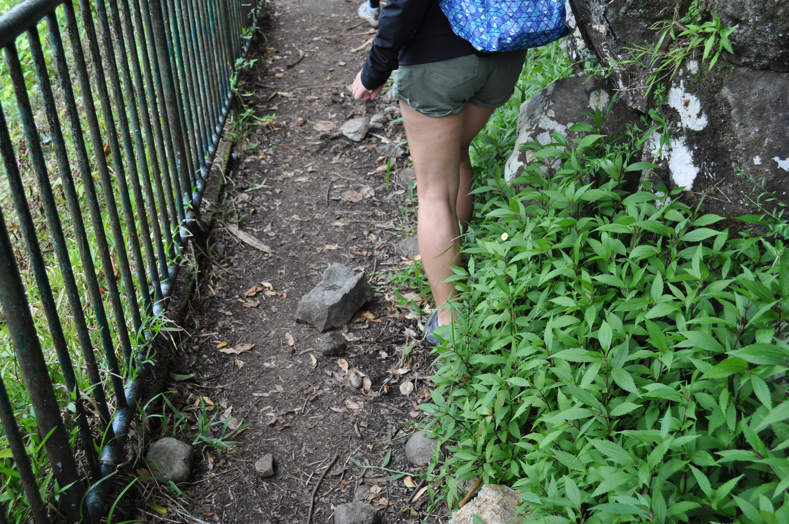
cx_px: 394
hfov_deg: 53.2
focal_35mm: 36
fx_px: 788
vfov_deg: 36.8
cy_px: 262
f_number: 5.6
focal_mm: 24
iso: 360
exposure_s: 1/125
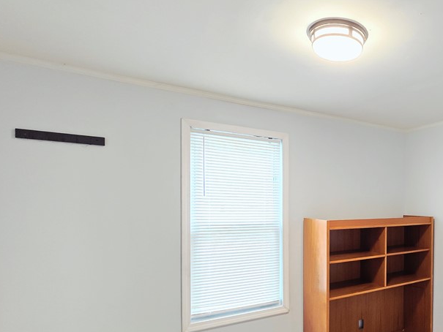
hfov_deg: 67.7
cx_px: 366
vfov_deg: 60.2
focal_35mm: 22
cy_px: 210
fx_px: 282
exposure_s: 1/60
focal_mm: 2.2
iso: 400
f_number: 2.2
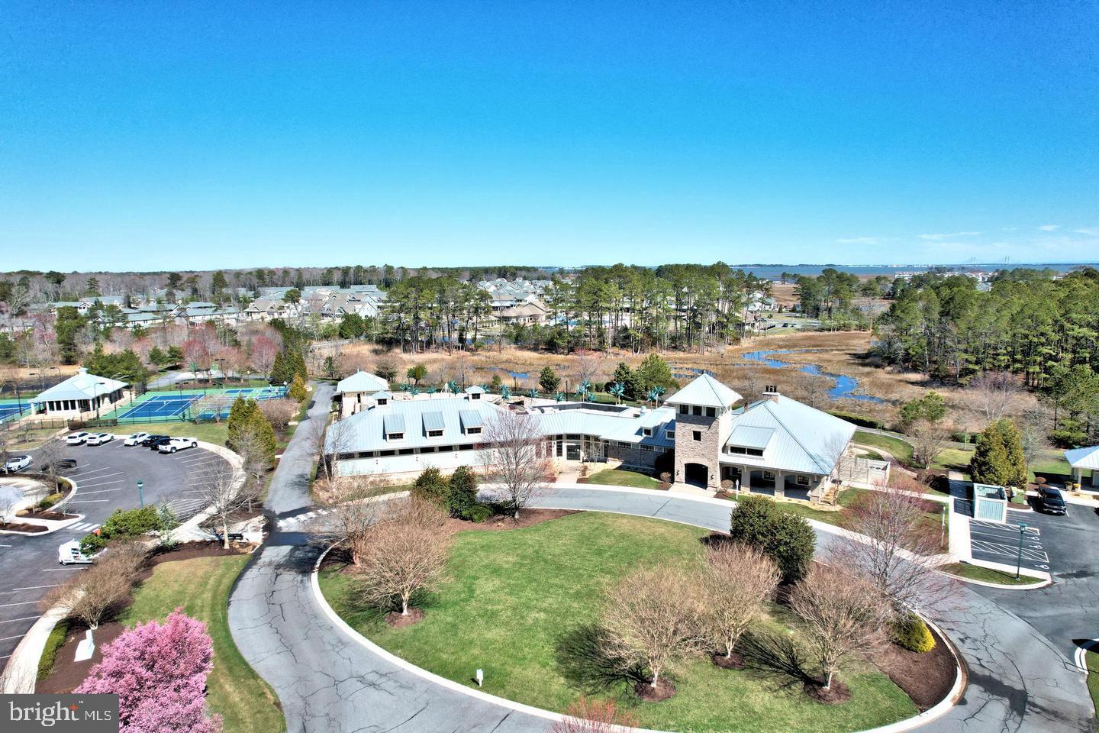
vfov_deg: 57.2
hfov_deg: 78.6
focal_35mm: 22
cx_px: 550
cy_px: 366
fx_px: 672
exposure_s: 1/3200
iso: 200
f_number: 2.8
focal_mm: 8.38
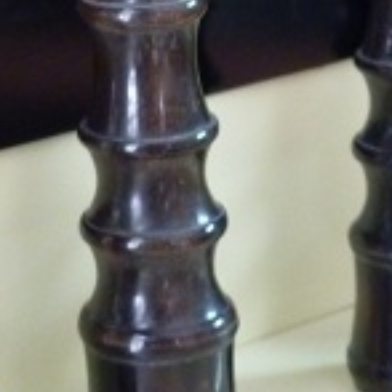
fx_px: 2473
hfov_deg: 9.1
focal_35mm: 193
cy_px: 35
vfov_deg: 9.0
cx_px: 251
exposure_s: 1/4
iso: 400
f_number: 4
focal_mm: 8.9
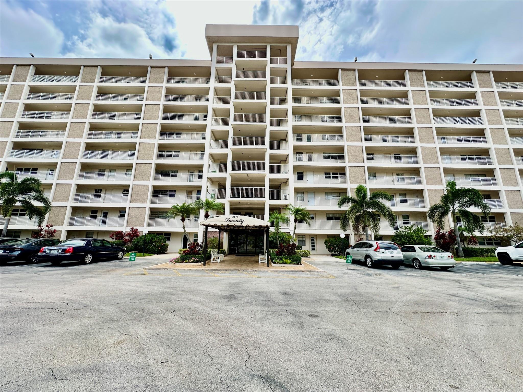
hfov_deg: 102.1
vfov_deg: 85.7
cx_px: 262
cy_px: 196
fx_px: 212
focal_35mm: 14
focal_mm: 2.22
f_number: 2.2
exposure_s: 1/1052
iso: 50
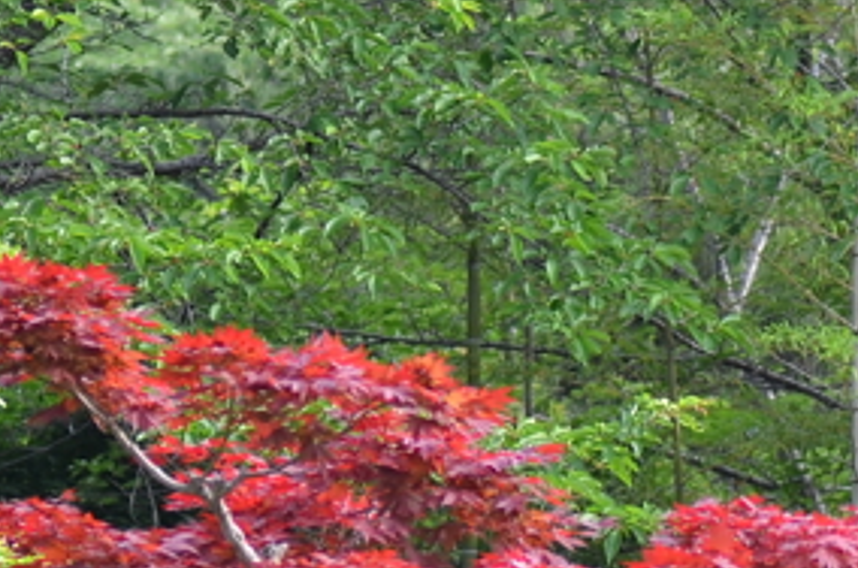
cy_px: 900
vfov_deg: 2.8
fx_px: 11557
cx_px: 1036
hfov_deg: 4.2
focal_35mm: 486
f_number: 3.2
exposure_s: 1/400
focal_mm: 90
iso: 100
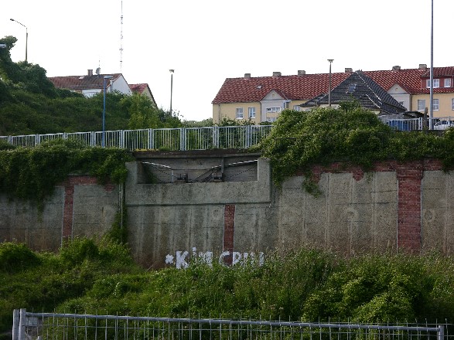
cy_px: 170
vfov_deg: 9.3
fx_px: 2098
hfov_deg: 12.4
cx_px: 227
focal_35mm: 160
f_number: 5.6
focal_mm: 41.1
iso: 50
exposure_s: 1/120
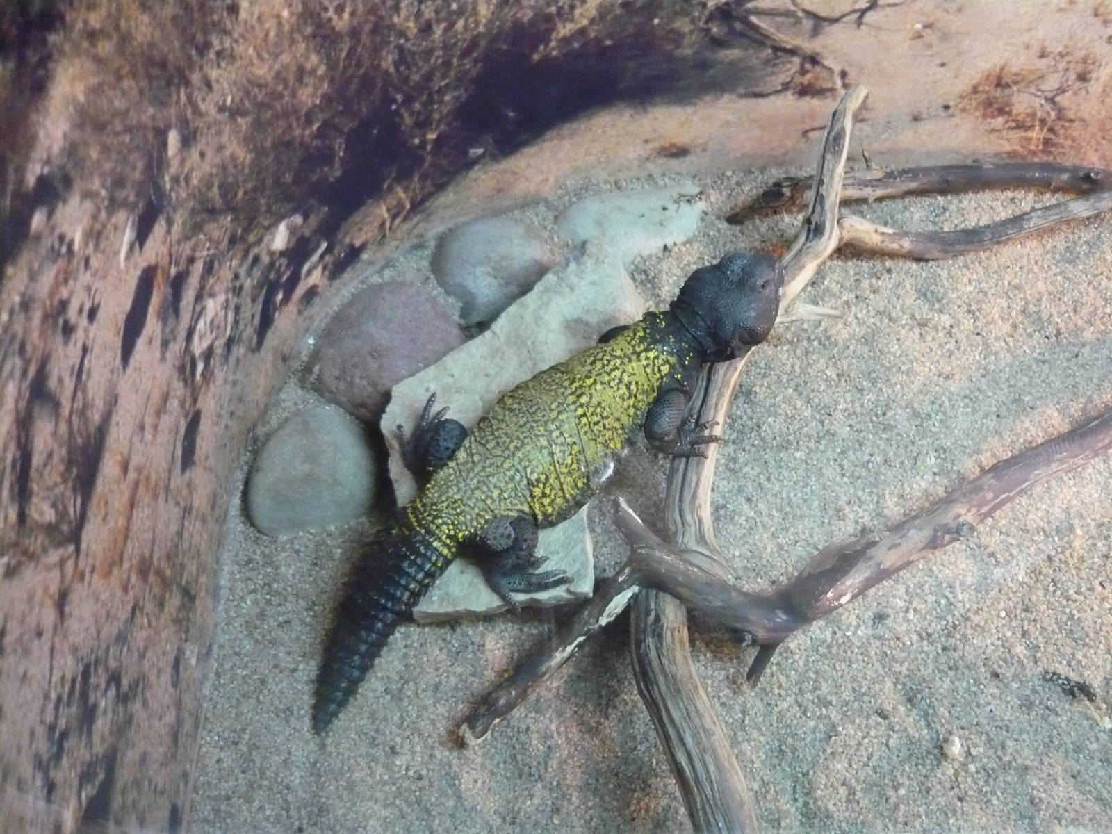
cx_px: 556
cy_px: 417
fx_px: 1060
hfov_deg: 55.4
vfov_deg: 42.9
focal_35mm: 33
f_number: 2.8
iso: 800
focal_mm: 5.5
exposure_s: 1/25
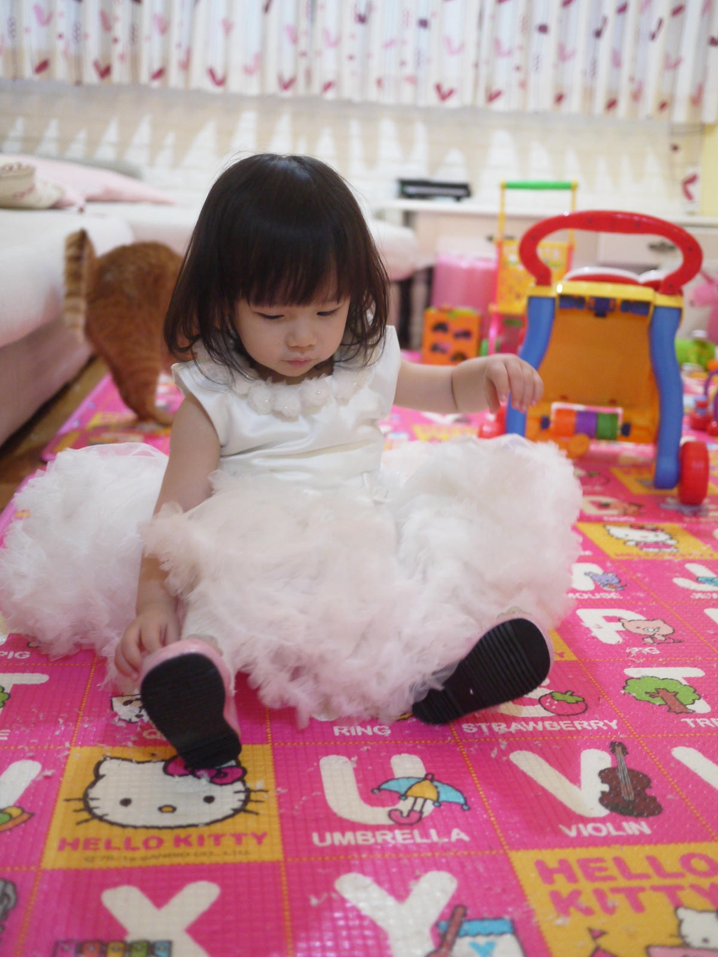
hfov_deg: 36.0
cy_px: 478
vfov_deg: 46.8
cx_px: 359
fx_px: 1106
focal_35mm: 40
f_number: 1.7
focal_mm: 20
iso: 800
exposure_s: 1/60
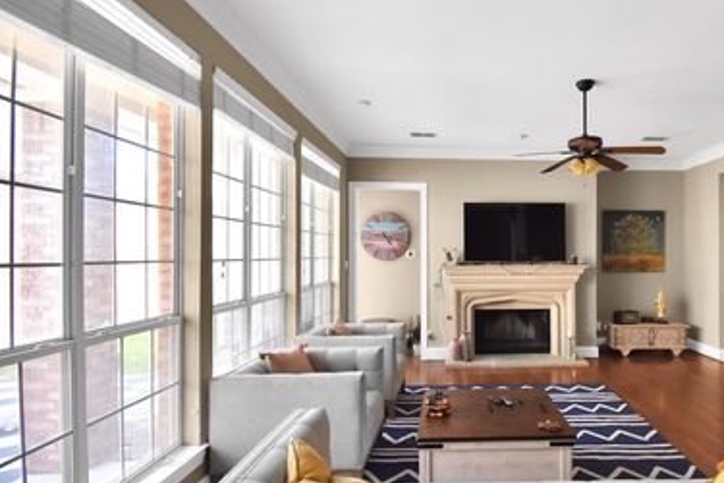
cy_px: 227
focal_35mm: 20
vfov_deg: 61.9
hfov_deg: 81.3
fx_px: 402
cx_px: 479
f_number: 5.6
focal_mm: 10
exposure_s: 1/125
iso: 800
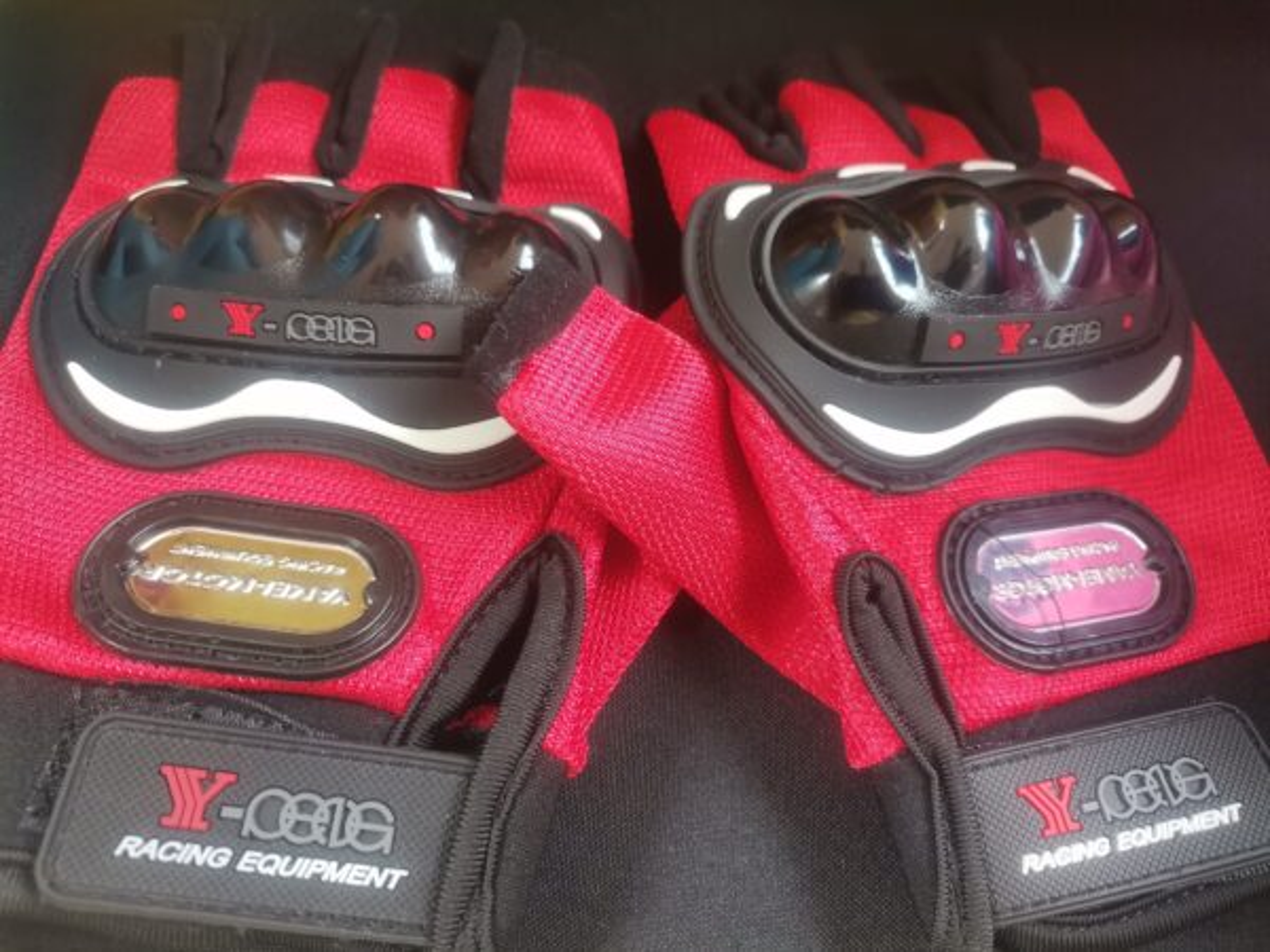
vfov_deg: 53.1
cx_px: 635
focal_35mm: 26
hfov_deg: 67.3
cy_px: 476
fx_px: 954
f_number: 1.8
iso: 320
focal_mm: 4.75
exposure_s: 1/50
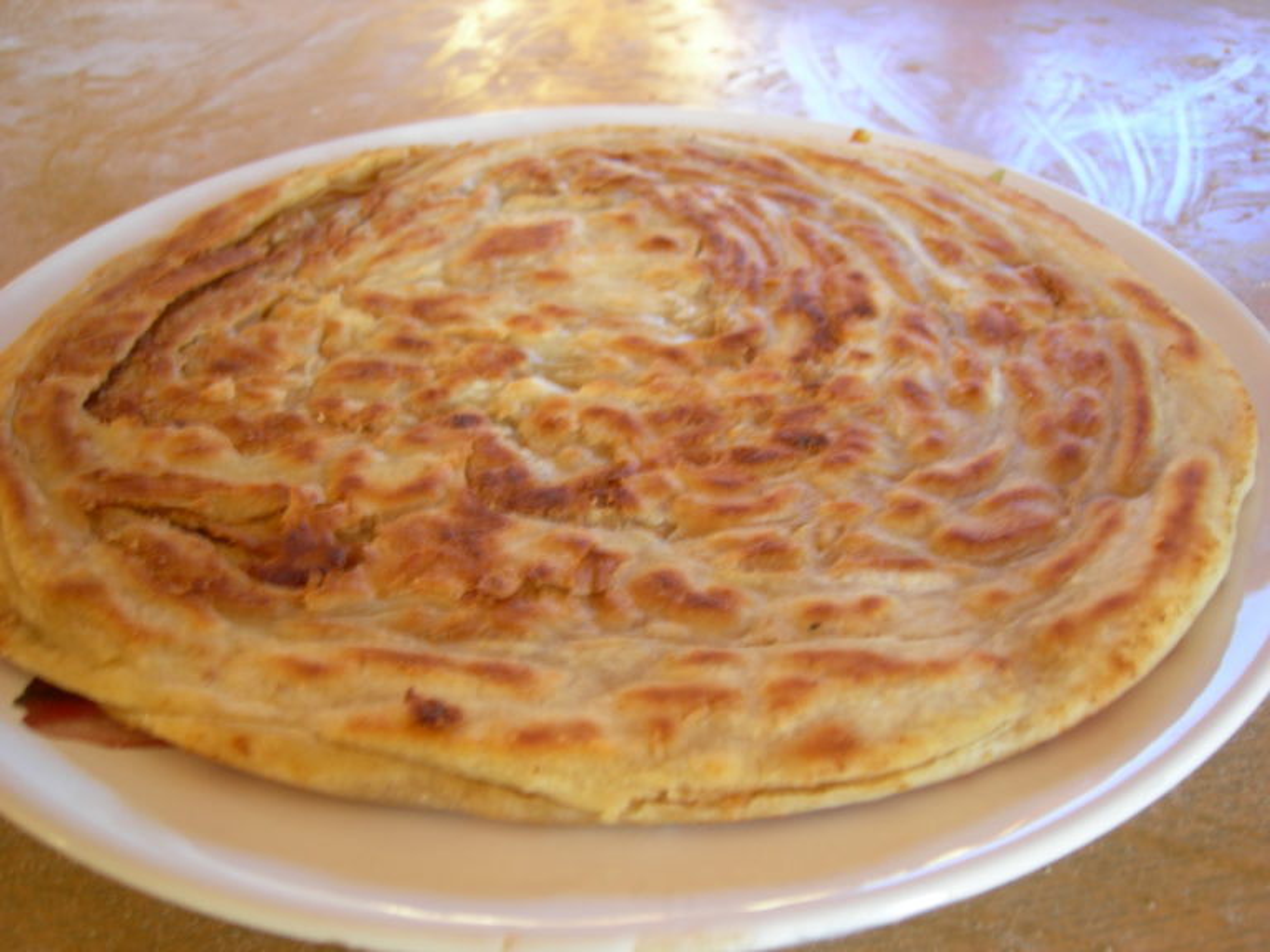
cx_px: 635
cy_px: 476
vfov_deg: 37.7
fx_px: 1394
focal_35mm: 38
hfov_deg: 49.0
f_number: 2.8
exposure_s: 1/5.9
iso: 64
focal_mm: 8
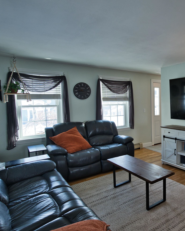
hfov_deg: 50.3
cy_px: 112
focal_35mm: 25
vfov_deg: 68.1
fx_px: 171
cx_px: 167
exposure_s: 1/160
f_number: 4
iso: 500
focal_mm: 17
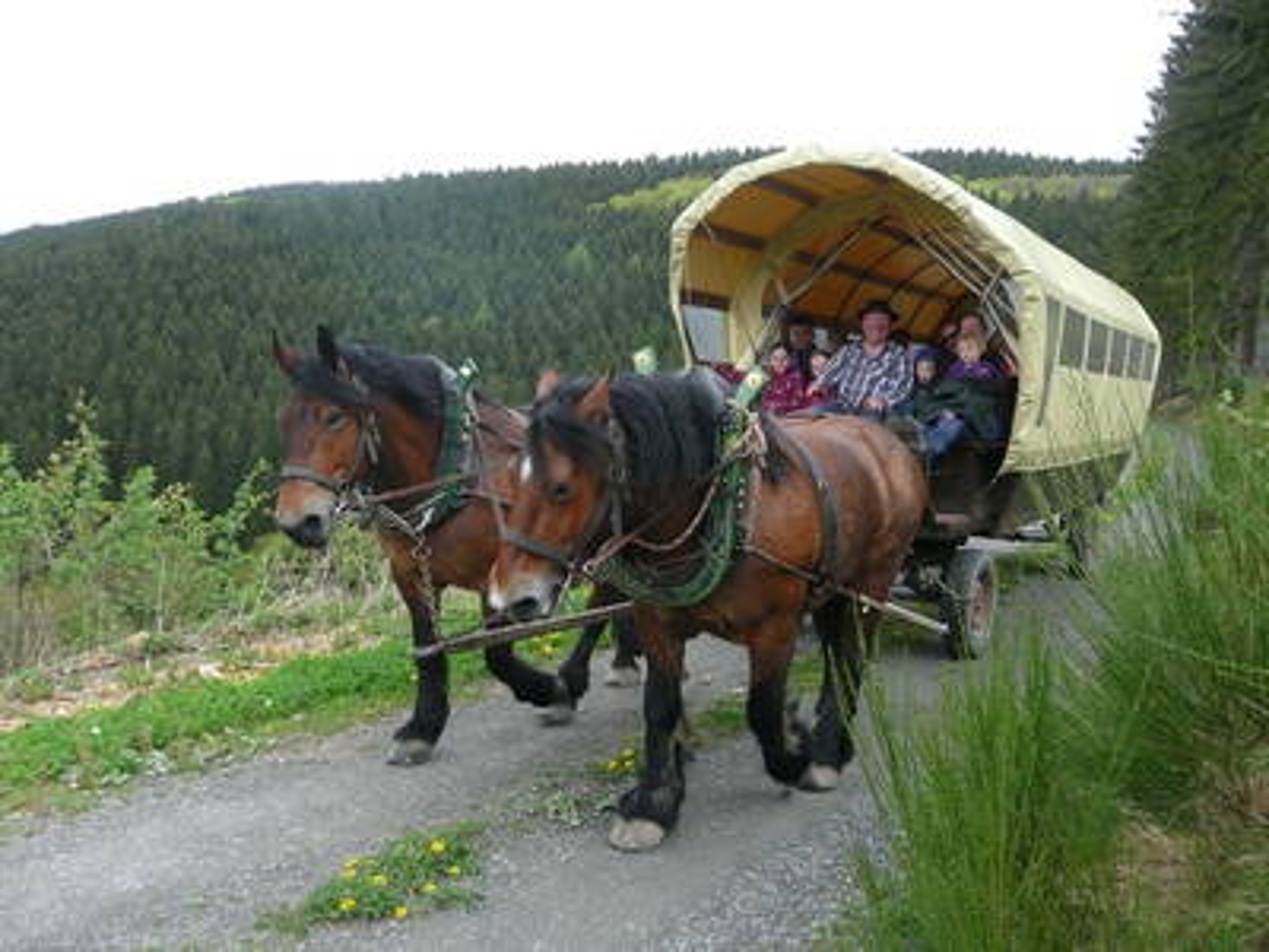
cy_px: 476
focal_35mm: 32
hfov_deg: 56.8
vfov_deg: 44.2
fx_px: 1173
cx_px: 634
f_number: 3.5
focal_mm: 5.2
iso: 100
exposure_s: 1/160
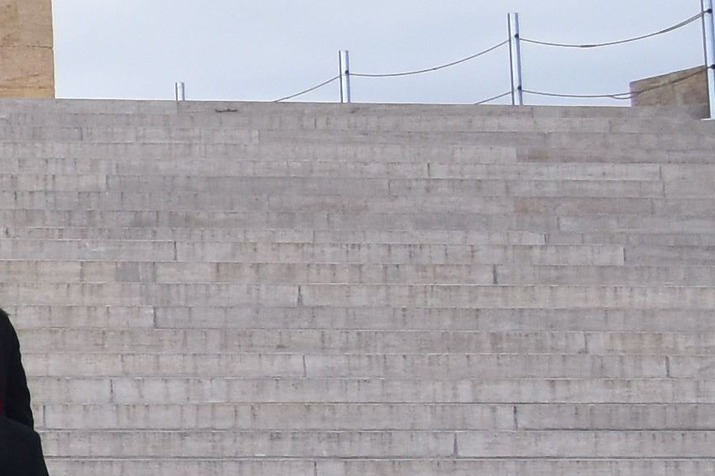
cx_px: -1779
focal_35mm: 189
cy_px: 293
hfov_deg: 8.2
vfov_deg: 7.3
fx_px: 3753
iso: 720
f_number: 8
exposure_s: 1/500
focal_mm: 18
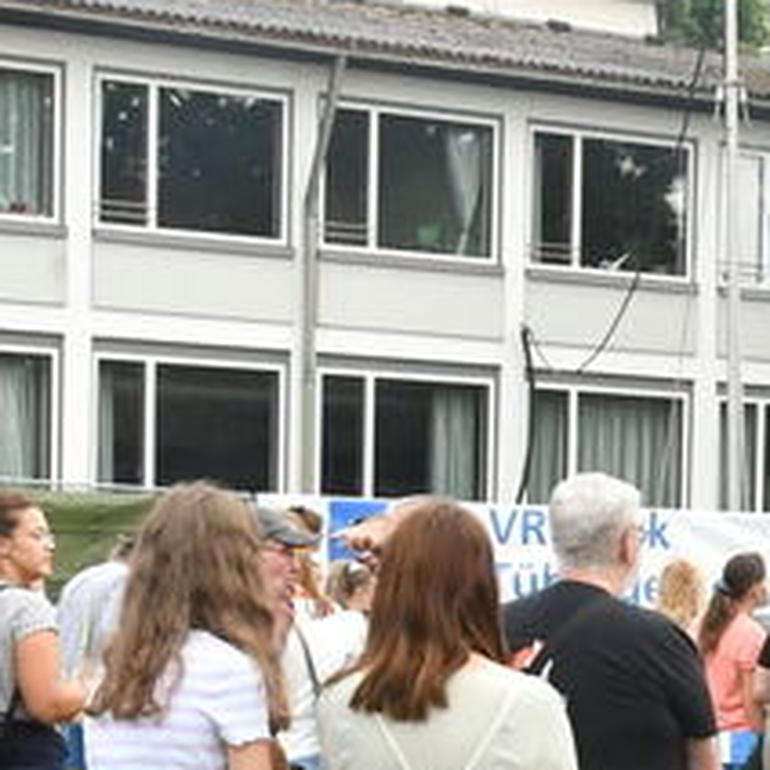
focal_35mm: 173
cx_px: 1304
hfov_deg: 9.7
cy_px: 970
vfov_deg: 9.9
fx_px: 4354
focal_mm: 24
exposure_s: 1/250
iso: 2000
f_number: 9
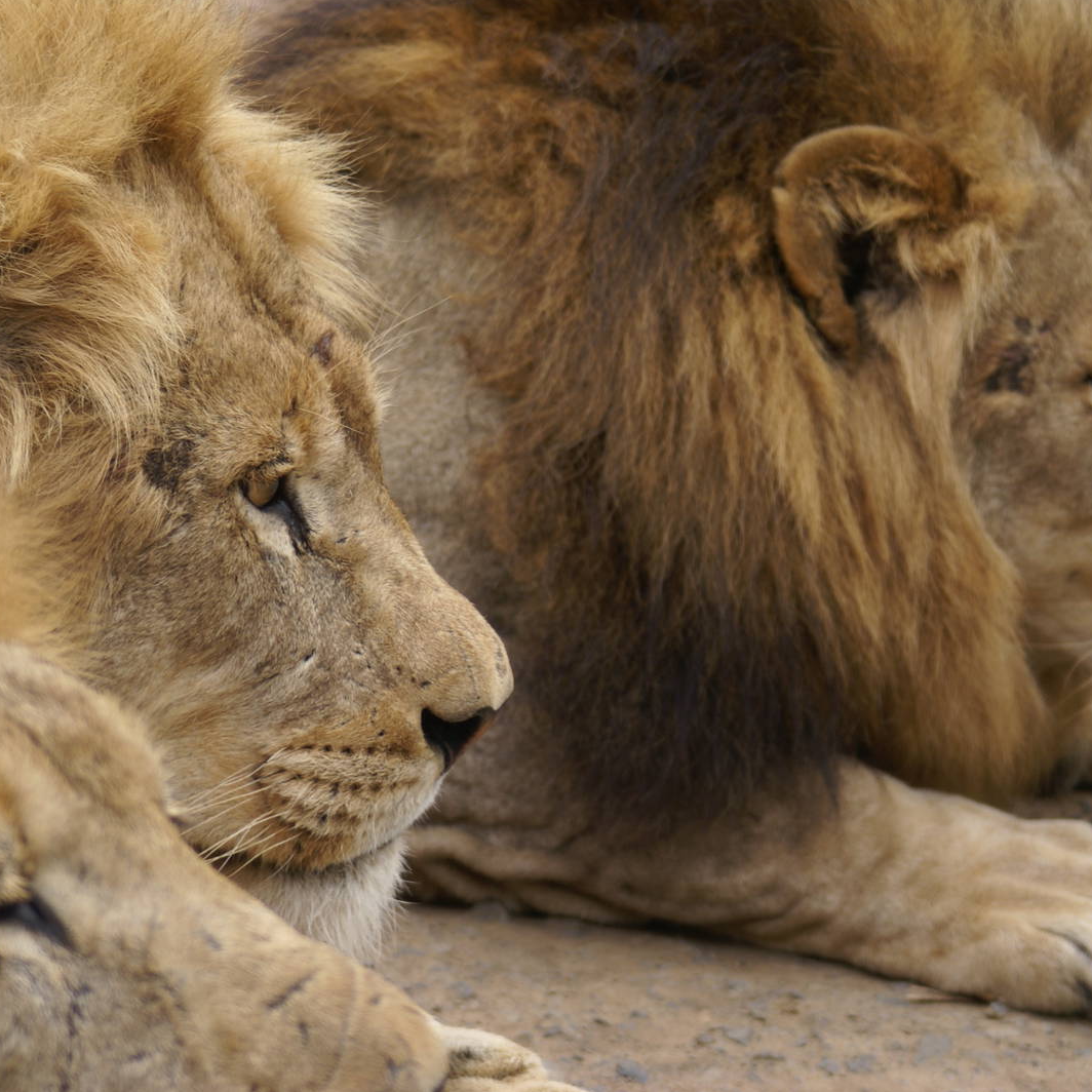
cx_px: 351
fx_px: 6853
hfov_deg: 9.1
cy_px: 545
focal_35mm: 192
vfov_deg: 9.1
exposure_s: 1/160
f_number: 5.6
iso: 100
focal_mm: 100
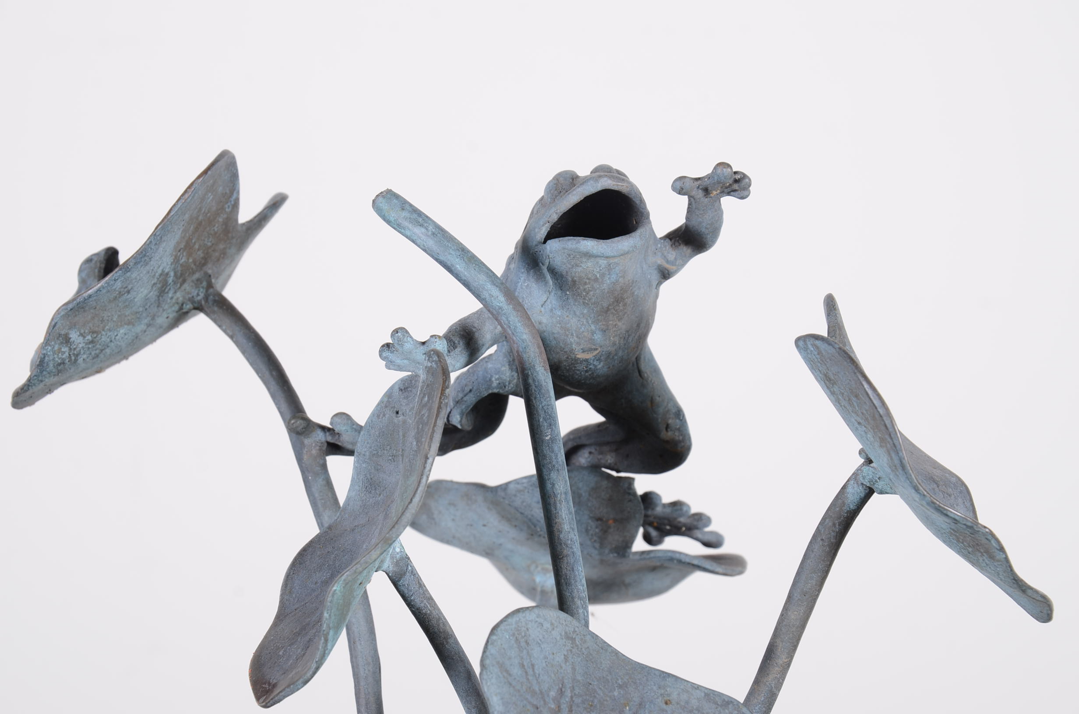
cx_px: 540
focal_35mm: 87
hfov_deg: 23.4
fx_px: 2602
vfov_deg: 15.6
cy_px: 357
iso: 125
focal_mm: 58
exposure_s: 1/125
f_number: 10
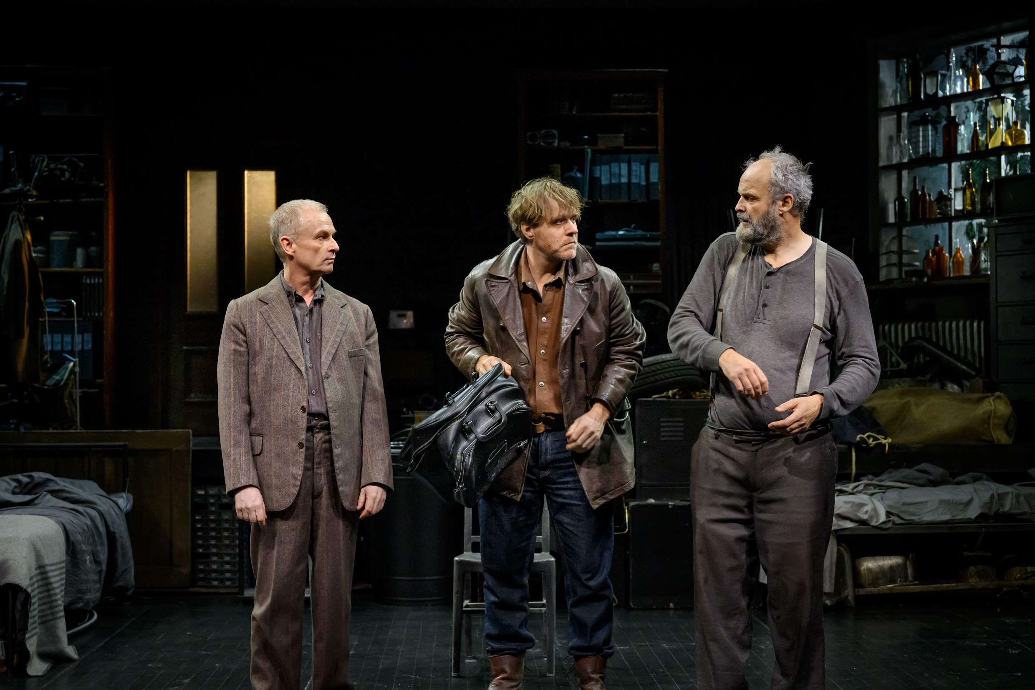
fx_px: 1380
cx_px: 518
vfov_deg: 28.1
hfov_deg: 41.1
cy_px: 345
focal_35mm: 48
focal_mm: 48
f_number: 4
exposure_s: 1/250
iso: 6400
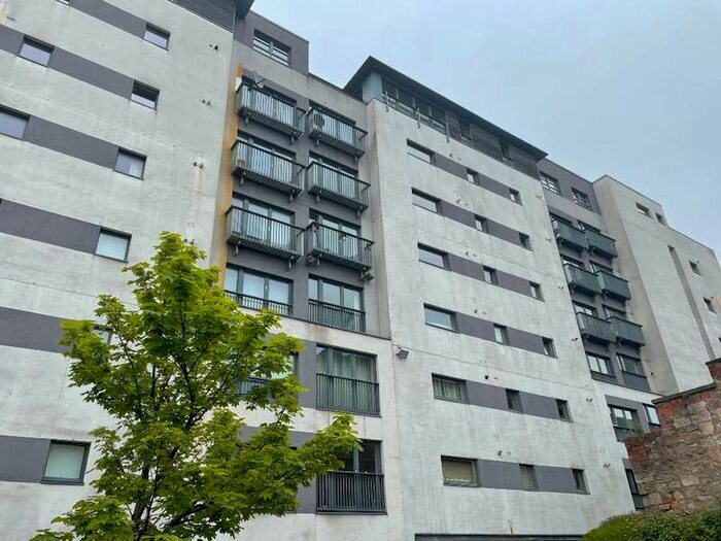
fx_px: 542
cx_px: 360
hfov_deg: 67.3
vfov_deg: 53.1
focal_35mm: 26
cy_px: 270
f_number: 1.6
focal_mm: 4.2
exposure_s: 1/947
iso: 32
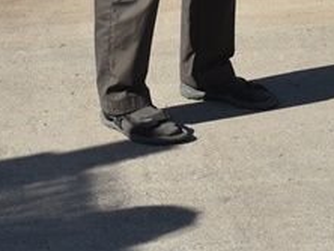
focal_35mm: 166
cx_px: 206
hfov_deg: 11.9
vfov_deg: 8.5
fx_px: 1606
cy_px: -244
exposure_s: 1/1000
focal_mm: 25
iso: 100
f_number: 4
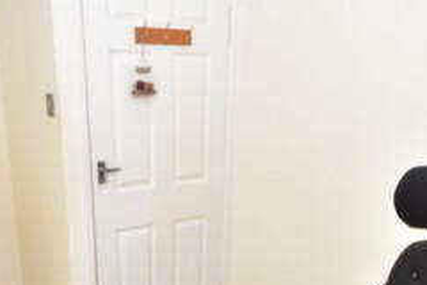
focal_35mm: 41
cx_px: 166
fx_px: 486
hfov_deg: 47.1
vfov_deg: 30.7
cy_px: 272
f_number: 9
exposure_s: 1/125
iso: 720
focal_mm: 10
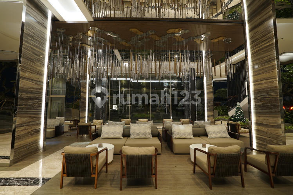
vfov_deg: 73.8
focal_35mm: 16
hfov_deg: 96.7
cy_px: 98
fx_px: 130
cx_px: 146
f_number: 2.8
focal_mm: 16
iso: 100
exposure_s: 1/2.5
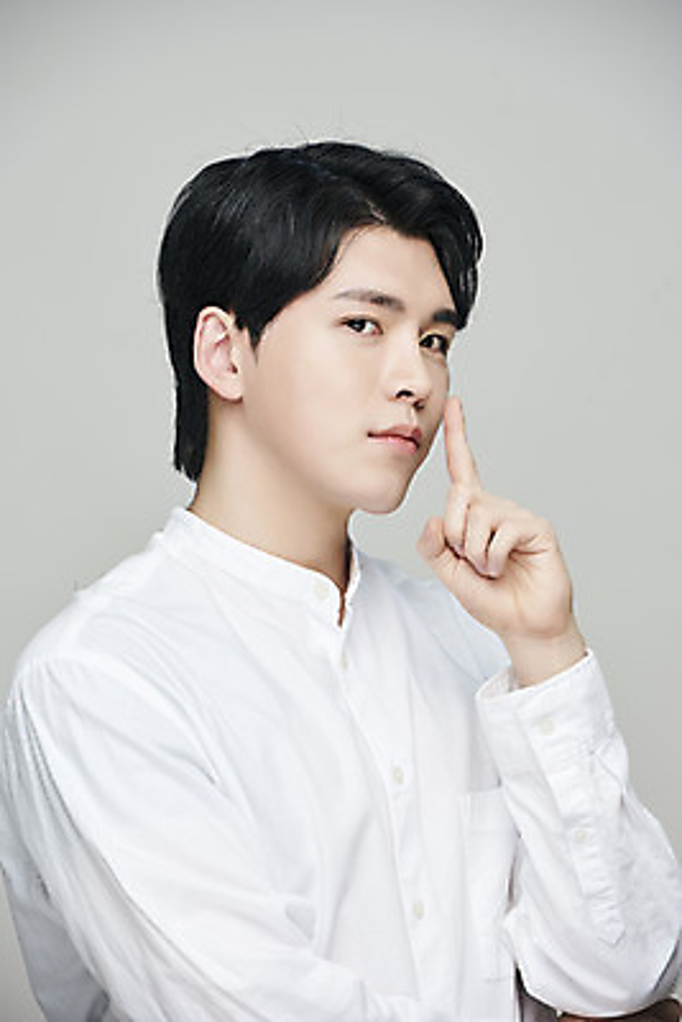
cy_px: 511
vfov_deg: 10.3
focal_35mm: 200
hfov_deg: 6.9
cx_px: 341
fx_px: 5678
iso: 64
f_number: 8
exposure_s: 1/125
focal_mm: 200
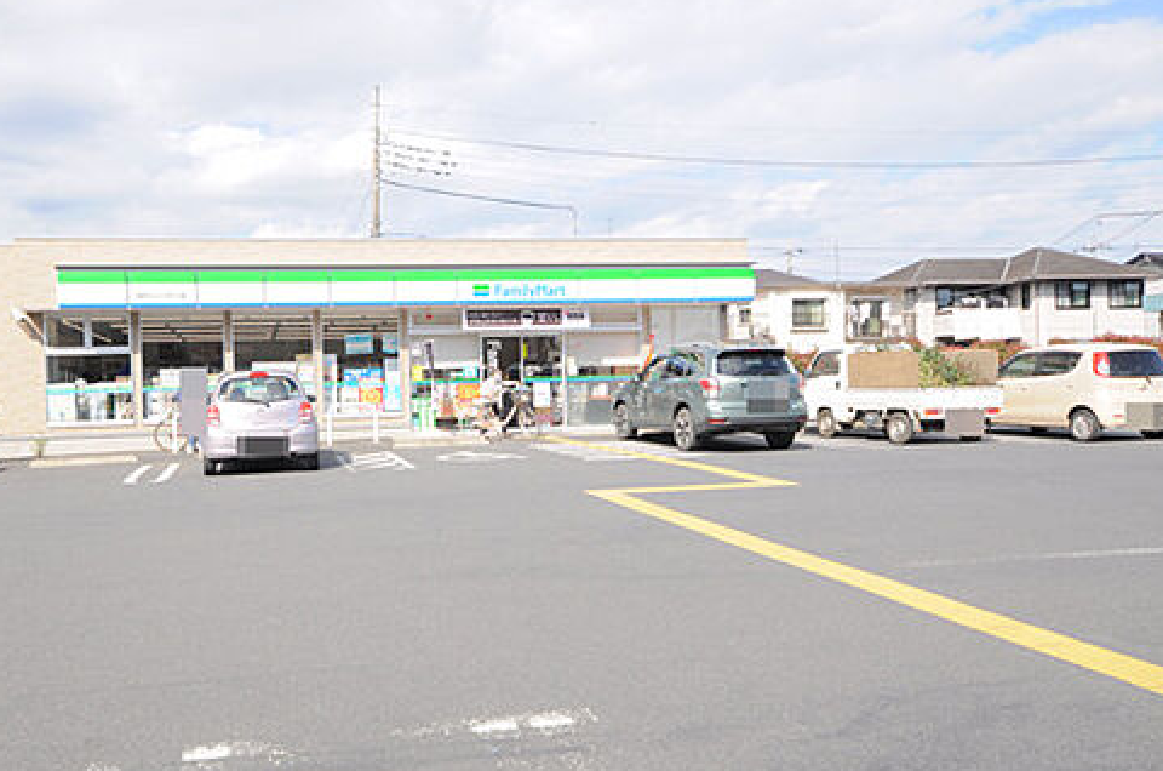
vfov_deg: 42.1
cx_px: 429
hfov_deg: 59.5
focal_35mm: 31
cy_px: 406
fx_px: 999
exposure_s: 1/320
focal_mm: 16
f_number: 9
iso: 200
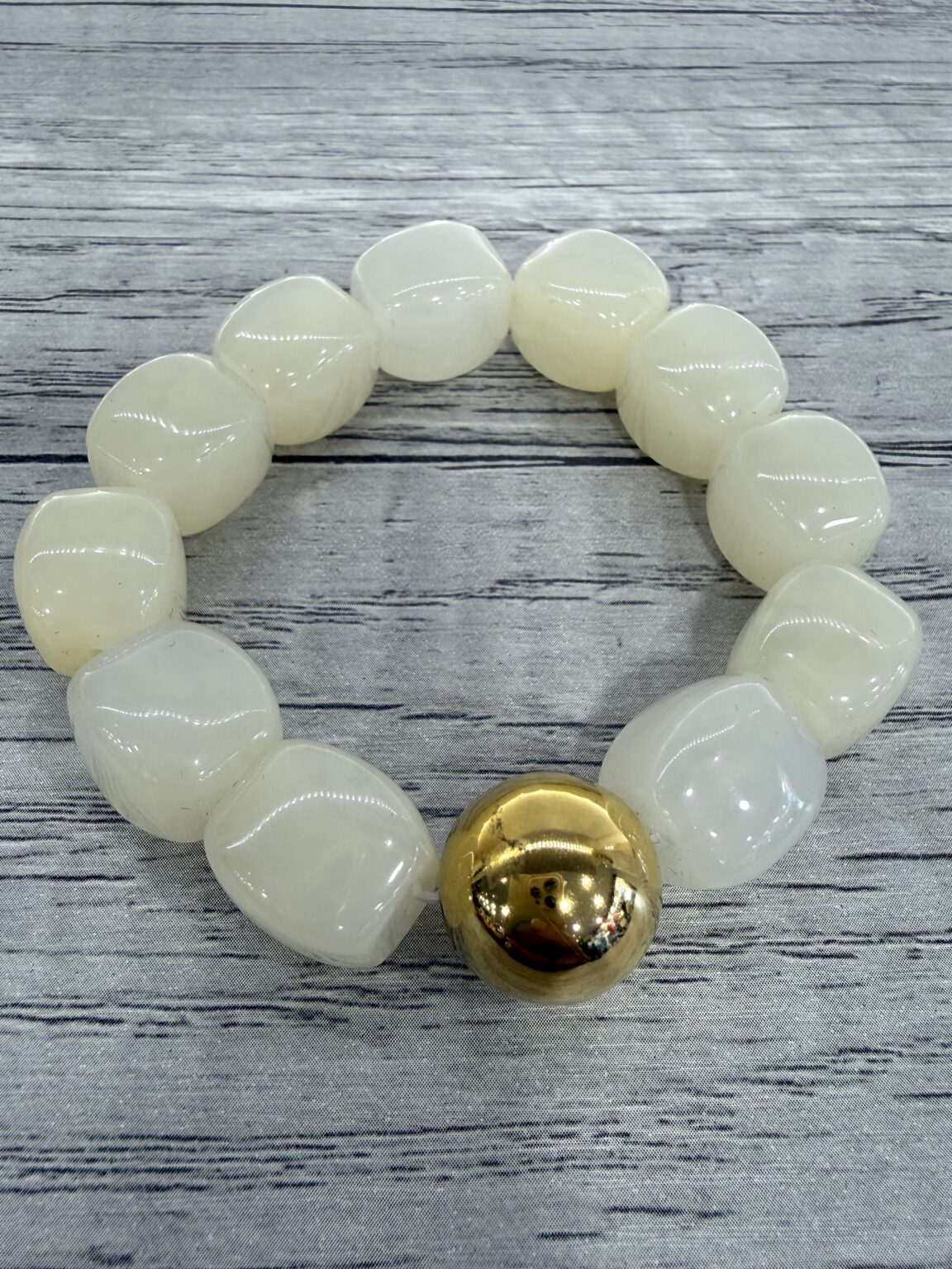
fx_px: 880
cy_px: 634
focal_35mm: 24
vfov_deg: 71.6
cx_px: 476
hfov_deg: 56.8
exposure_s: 1/100
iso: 80
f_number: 2.2
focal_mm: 2.22
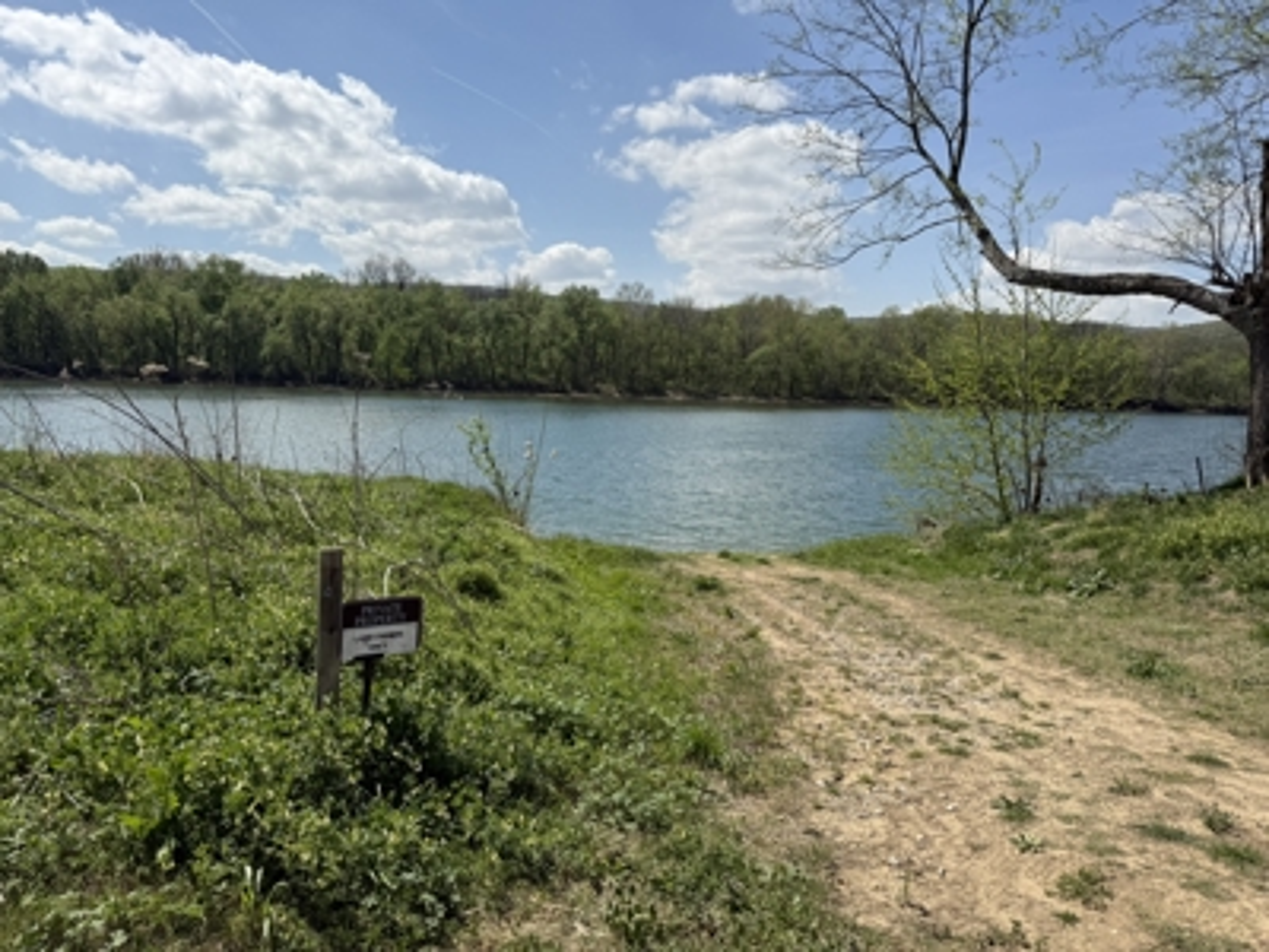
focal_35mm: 24
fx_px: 880
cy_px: 476
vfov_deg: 56.8
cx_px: 634
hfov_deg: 71.6
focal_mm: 6.76
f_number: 1.78
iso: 80
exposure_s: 1/7353
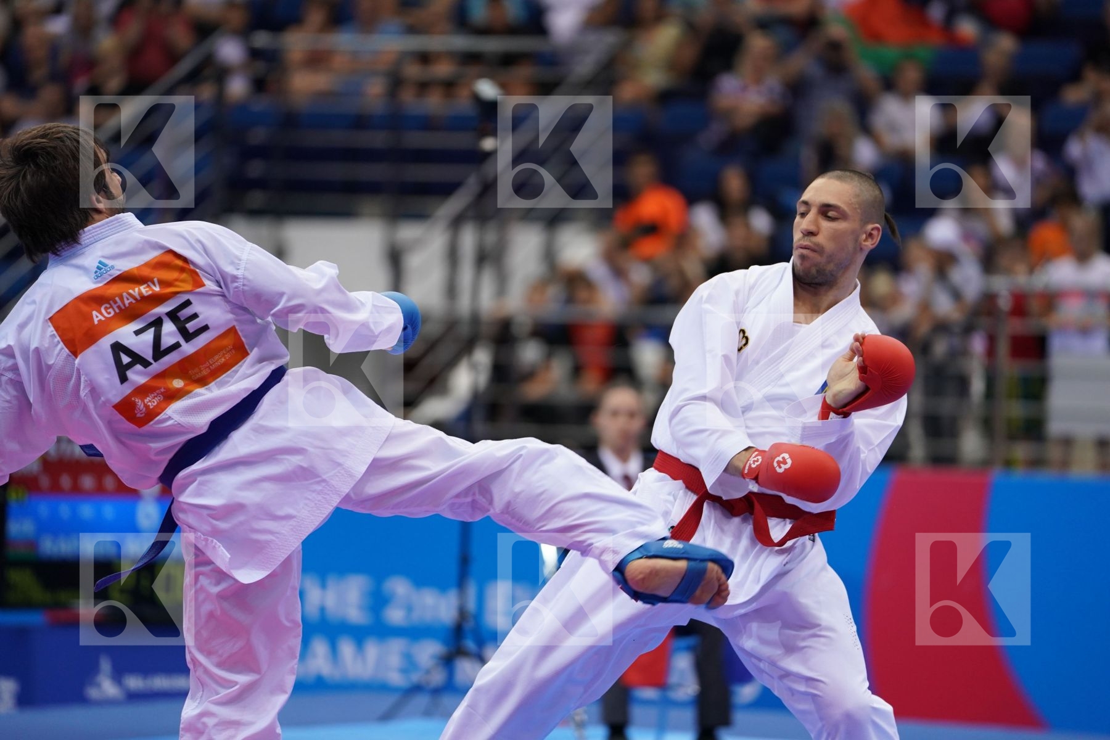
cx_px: 555
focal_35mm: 200
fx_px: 6166
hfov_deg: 10.3
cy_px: 370
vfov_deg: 6.9
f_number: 2.8
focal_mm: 200
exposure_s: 1/1000
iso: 1250
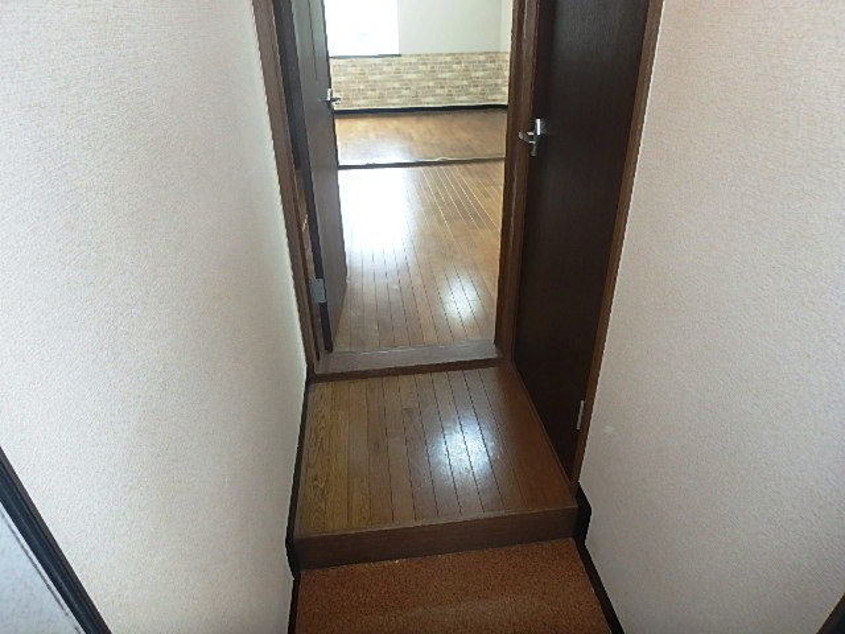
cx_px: 422
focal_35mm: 21
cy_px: 317
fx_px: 513
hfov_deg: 79.0
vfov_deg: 63.4
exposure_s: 1/30
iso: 200
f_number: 3.5
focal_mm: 3.7
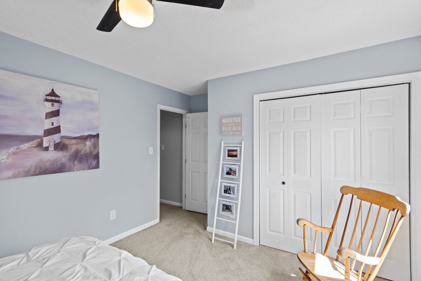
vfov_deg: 70.5
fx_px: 199
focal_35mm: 17
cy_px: 140
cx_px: 210
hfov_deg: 93.3
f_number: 8
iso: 400
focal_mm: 17
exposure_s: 1/20
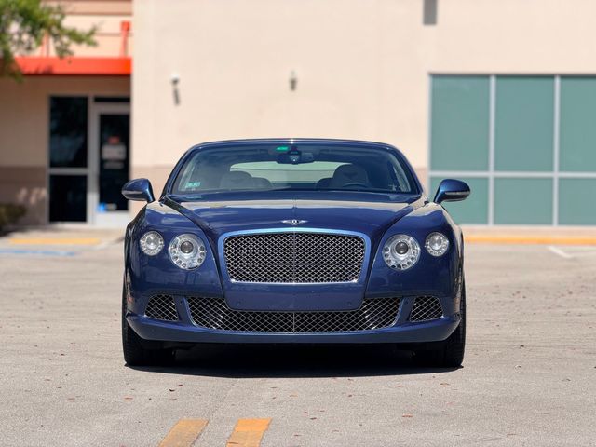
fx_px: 1722
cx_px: 298
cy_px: 224
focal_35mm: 100
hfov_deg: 19.6
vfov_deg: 14.8
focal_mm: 16.89
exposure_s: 1/1068
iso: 20
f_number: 2.8
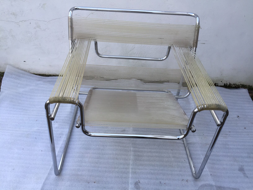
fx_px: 212
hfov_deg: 61.7
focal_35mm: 29
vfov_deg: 48.2
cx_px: 126
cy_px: 95
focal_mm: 4.15
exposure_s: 1/100
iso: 32
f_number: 2.2
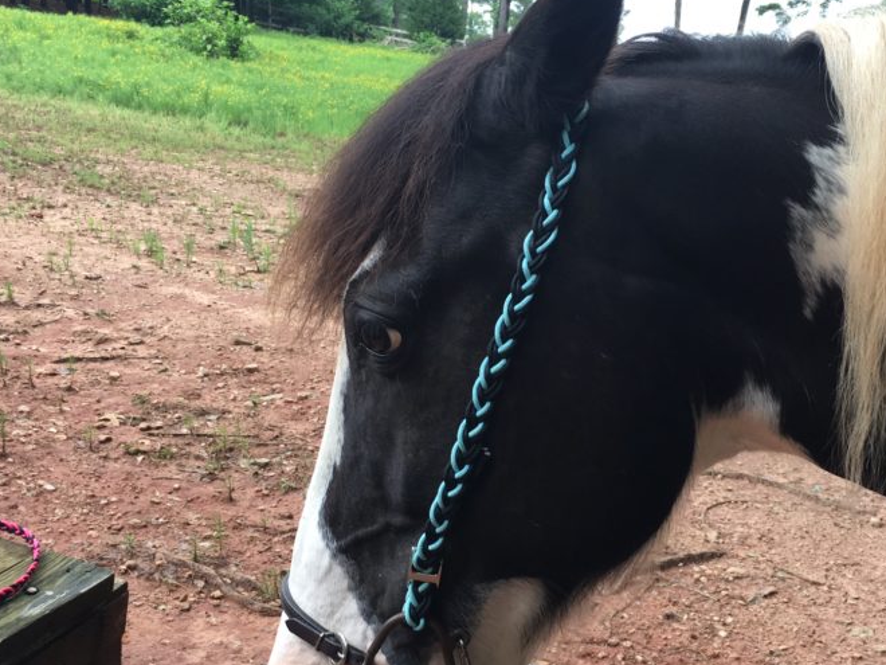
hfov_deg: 42.0
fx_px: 1152
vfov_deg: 32.2
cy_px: 368
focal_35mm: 45
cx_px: 485
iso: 32
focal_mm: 4.15
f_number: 2.2
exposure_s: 1/120
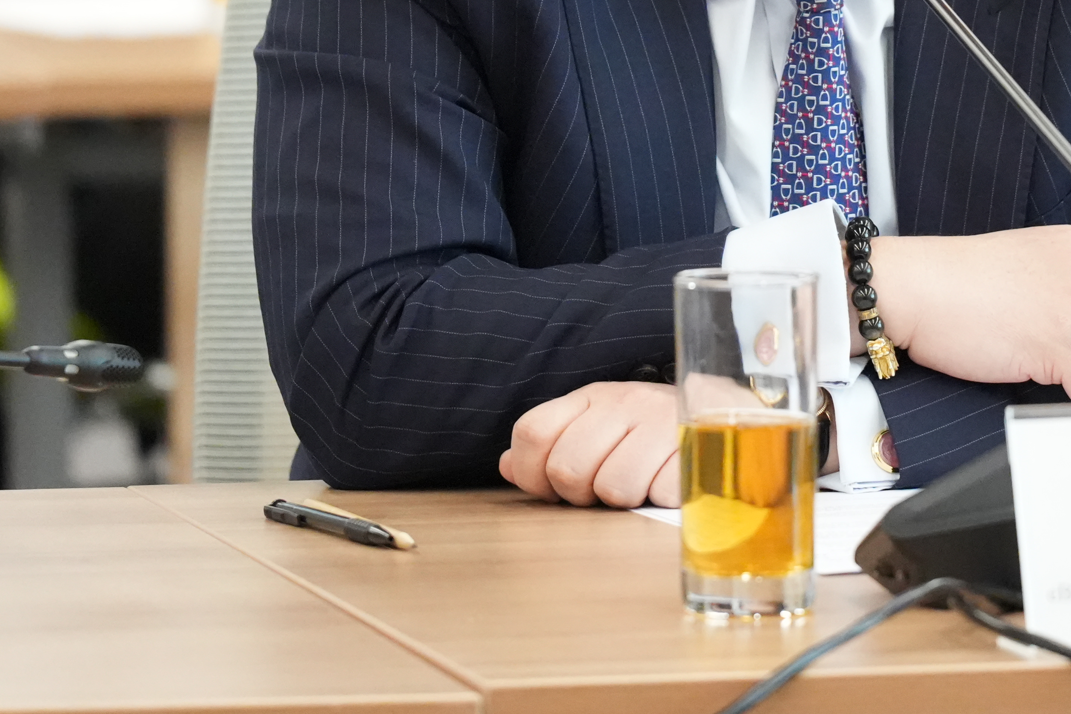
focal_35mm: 495
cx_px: 834
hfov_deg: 4.2
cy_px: -79
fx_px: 14725
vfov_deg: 2.8
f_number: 4
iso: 10000
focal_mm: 200
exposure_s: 1/200
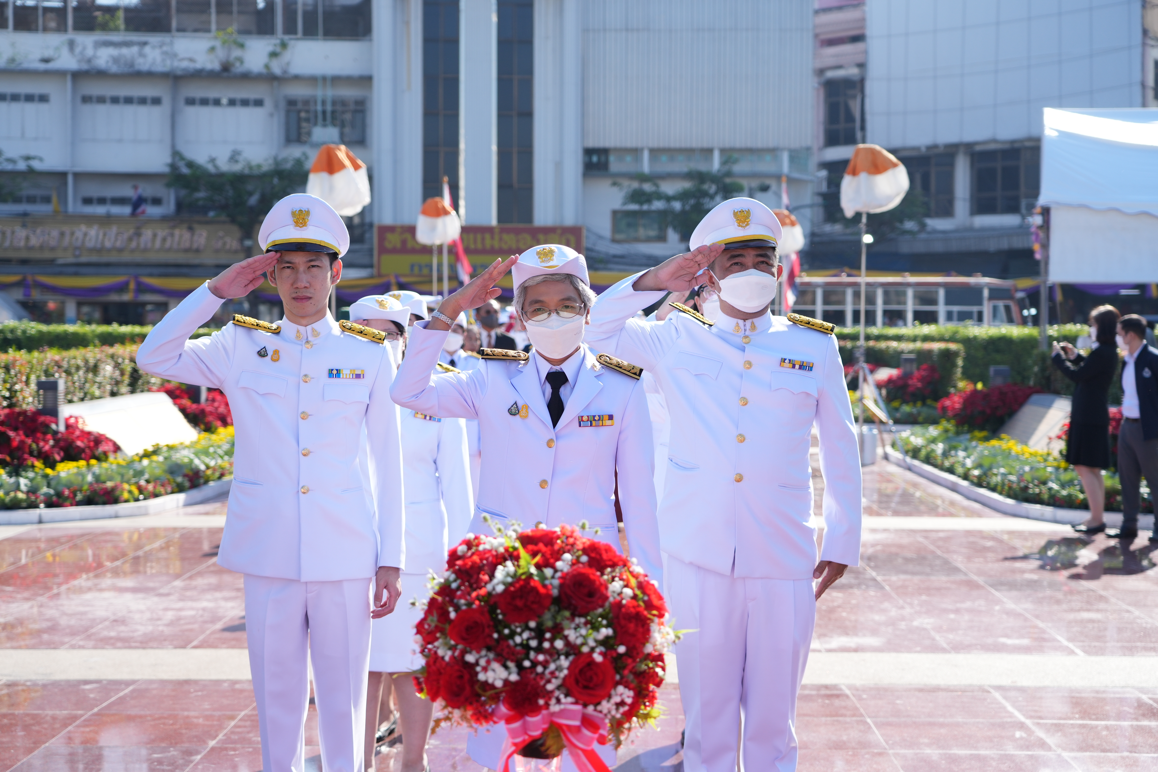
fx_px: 1801
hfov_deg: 35.6
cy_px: 386
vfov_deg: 24.2
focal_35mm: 56
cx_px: 579
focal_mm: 56
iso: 250
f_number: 4
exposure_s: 1/1000
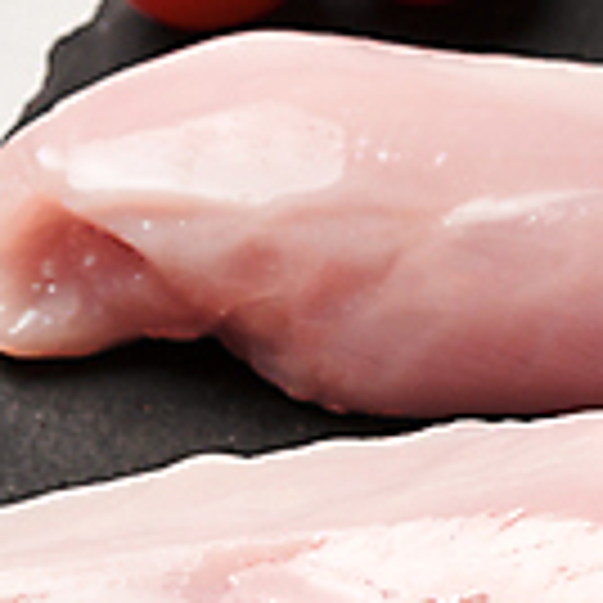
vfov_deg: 6.5
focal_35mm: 266
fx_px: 5242
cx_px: 434
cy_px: 783
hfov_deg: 6.6
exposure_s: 1/125
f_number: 11
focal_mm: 105
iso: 100
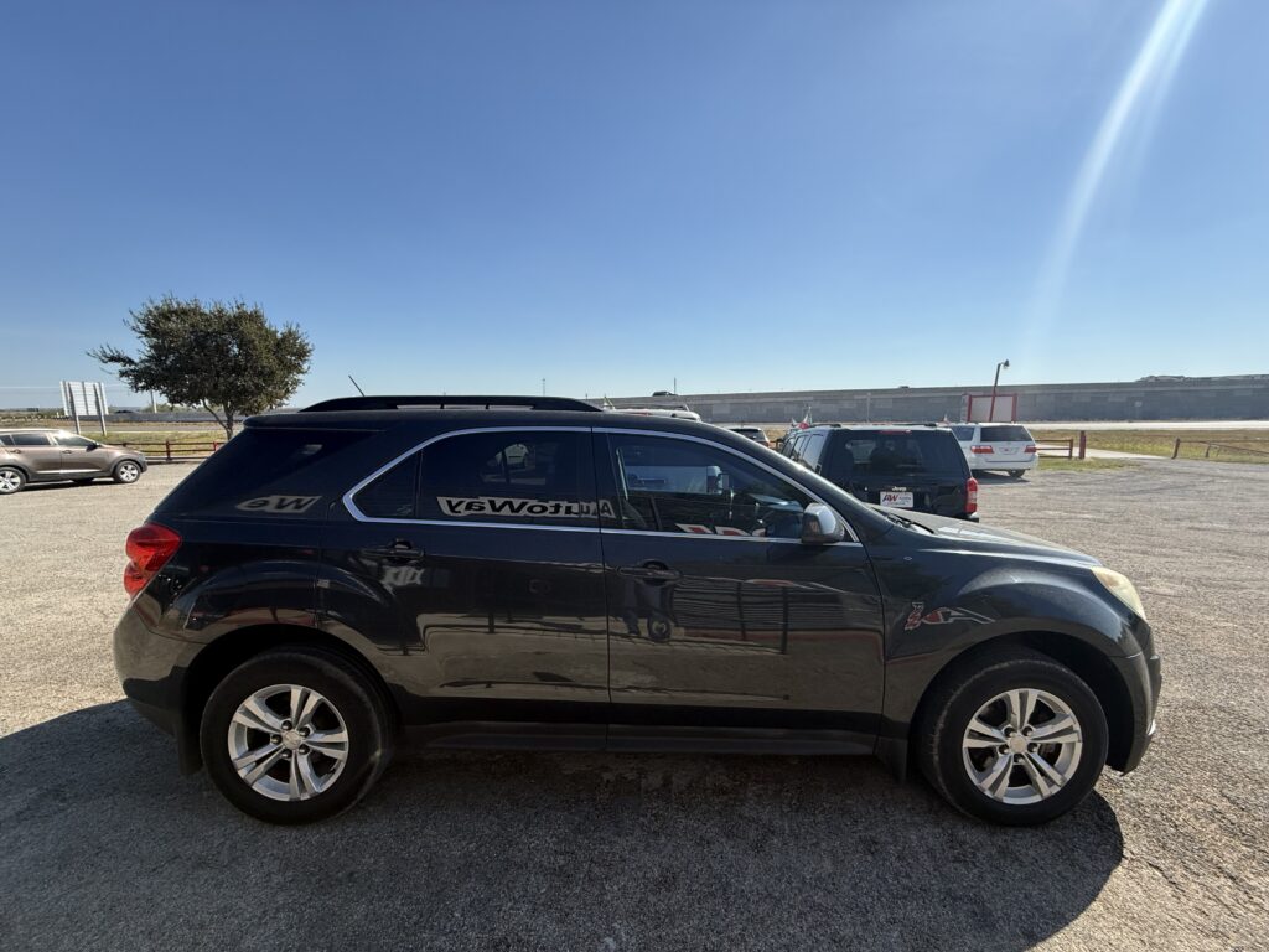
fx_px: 513
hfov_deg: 102.1
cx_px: 634
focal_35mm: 14
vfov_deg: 85.7
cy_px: 476
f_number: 2.2
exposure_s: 1/2024
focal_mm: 2.22
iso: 50
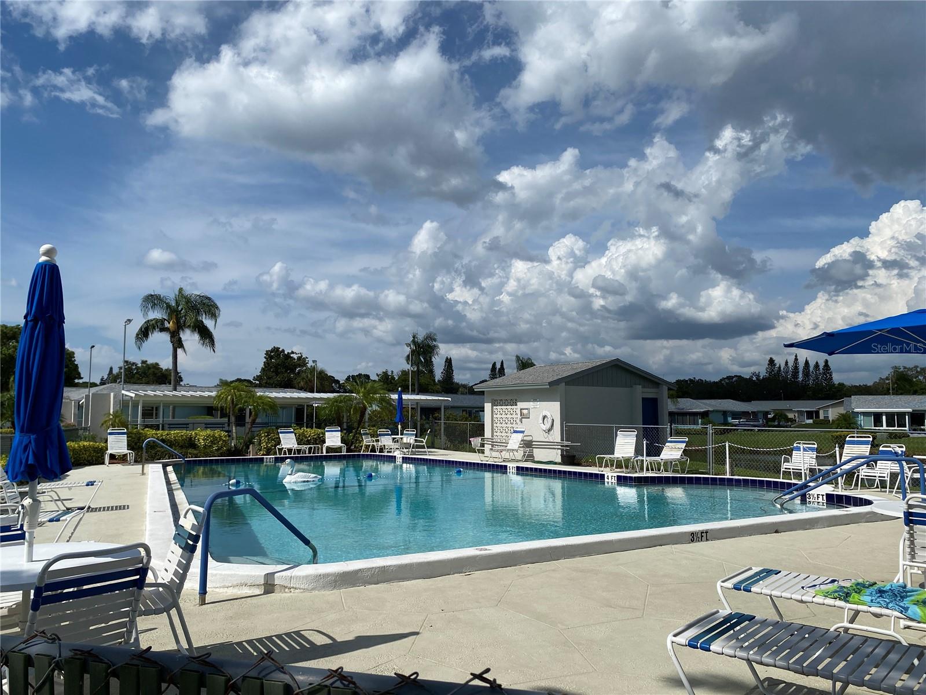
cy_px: 348
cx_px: 463
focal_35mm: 26
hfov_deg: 67.3
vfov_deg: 53.1
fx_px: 696
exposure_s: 1/7692
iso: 32
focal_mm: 4.25
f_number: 1.8
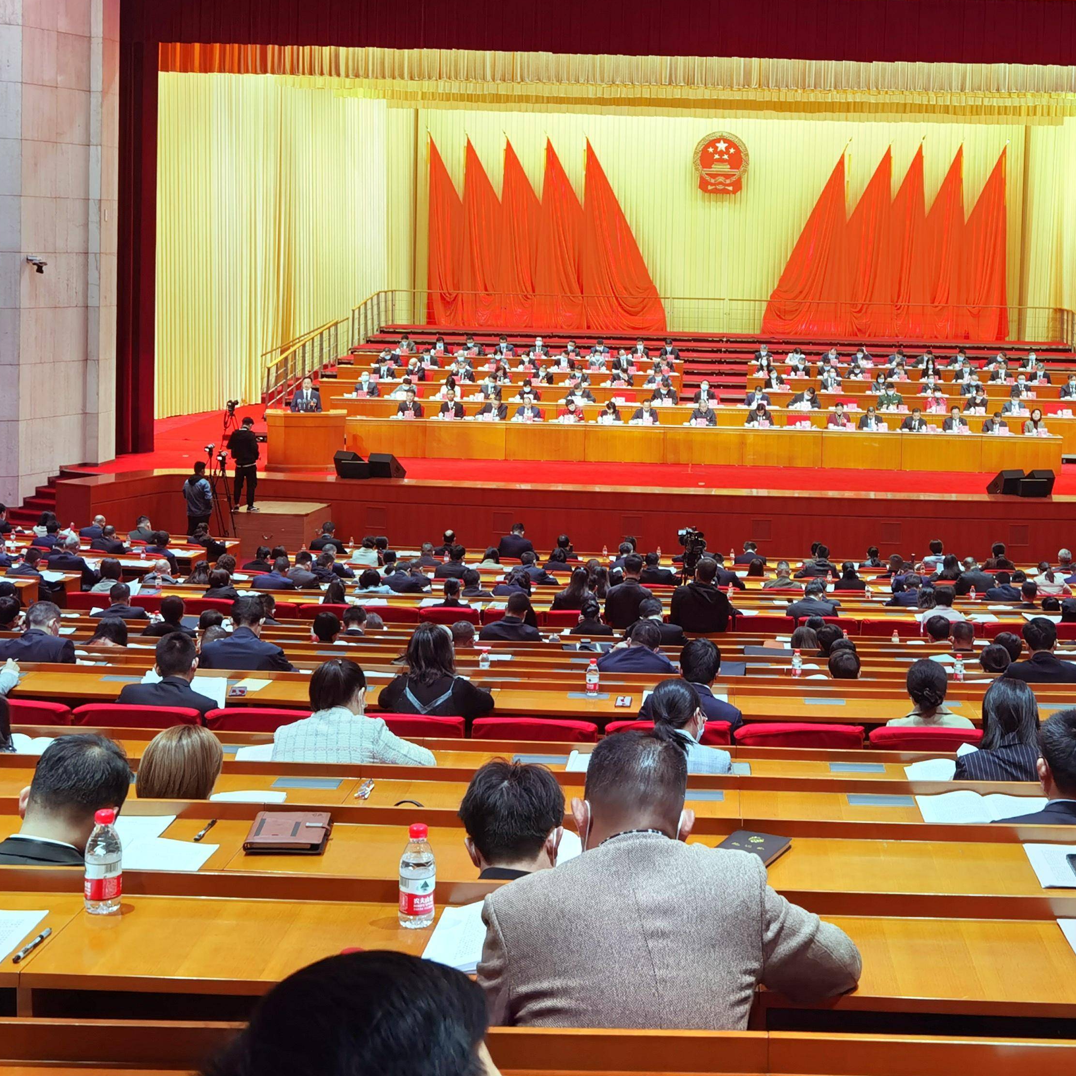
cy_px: 342
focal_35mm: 52
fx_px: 1829
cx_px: 711
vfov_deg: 32.5
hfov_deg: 32.5
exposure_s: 1/55.6
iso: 50
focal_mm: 6.71
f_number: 1.9
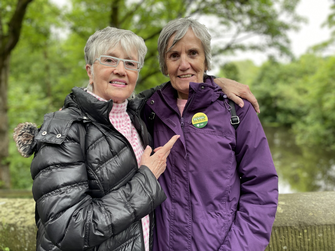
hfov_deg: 67.3
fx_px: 252
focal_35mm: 26
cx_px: 168
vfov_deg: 53.1
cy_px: 126
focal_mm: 4.2
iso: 64
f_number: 1.6
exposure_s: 1/121
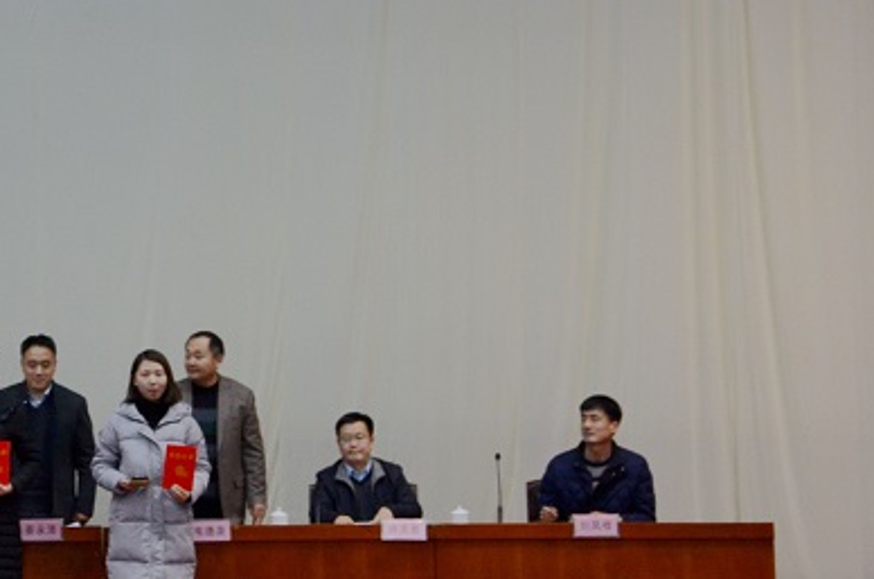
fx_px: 3368
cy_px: 132
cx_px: 95
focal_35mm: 139
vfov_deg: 9.8
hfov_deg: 14.6
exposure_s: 1/40
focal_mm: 45
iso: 800
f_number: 5.6
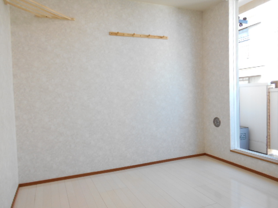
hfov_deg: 67.3
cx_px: 139
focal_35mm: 26
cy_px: 104
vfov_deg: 53.1
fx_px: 209
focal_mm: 4.6
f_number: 3.2
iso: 80
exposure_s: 1/40
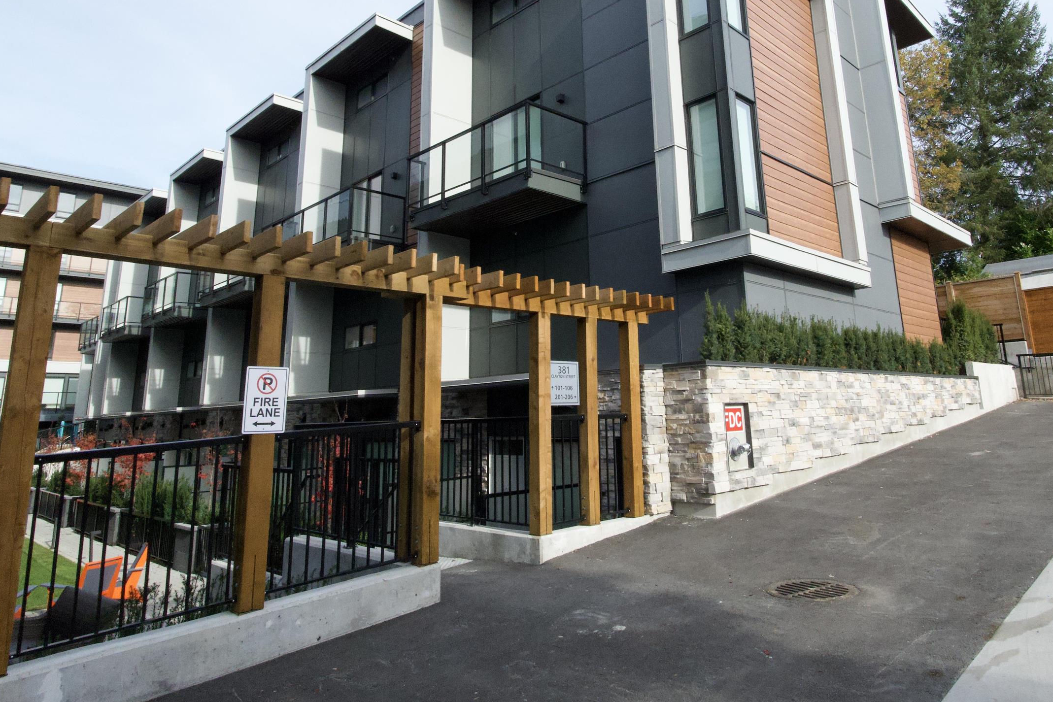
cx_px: 595
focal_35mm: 24
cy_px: 240
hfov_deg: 74.1
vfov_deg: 52.8
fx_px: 694
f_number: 13
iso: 2500
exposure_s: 1/1000
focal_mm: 11
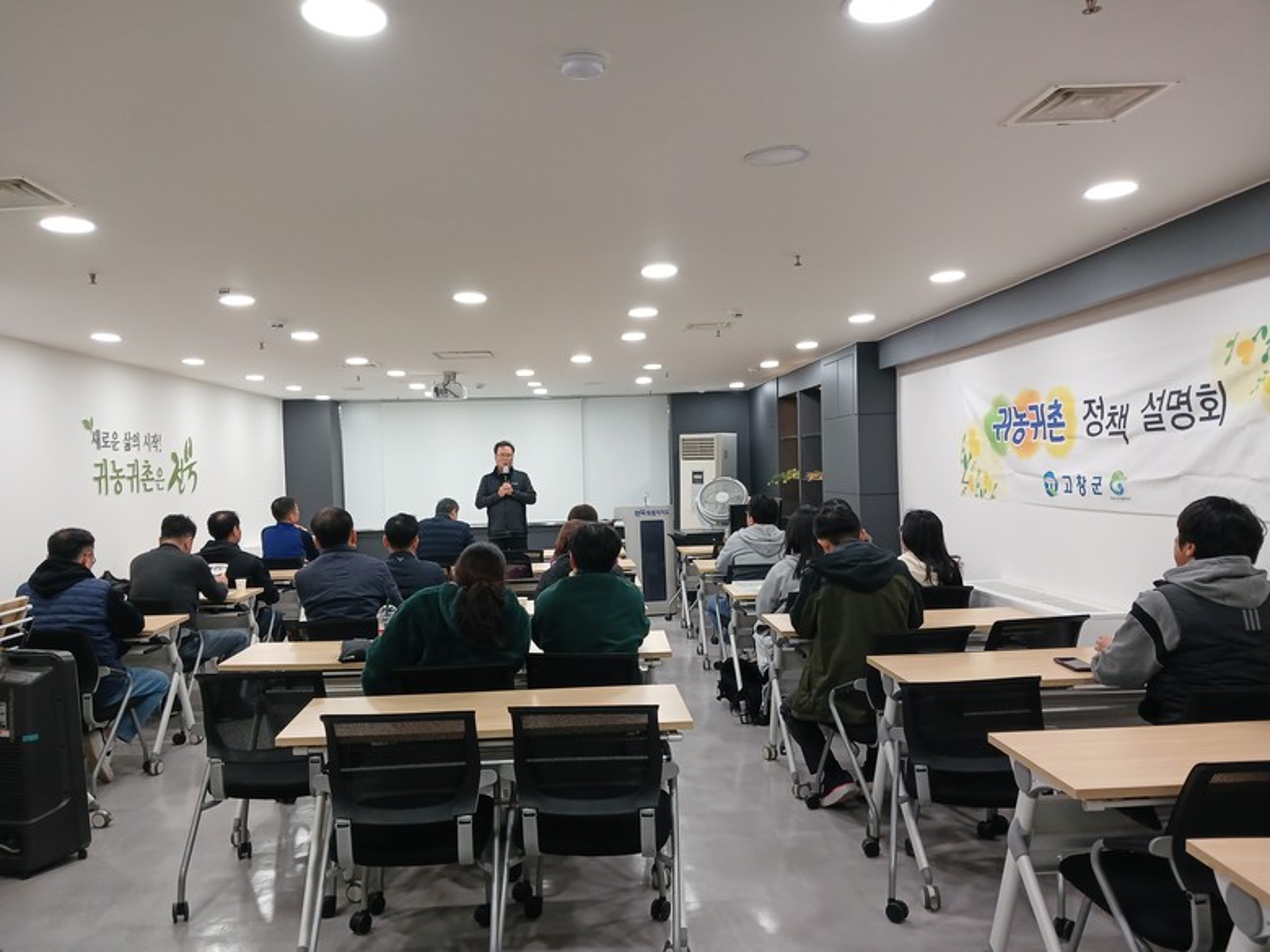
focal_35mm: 27
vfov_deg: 51.4
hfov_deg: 65.3
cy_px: 476
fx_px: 991
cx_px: 635
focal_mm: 4
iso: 100
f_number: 1.8
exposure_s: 1/60
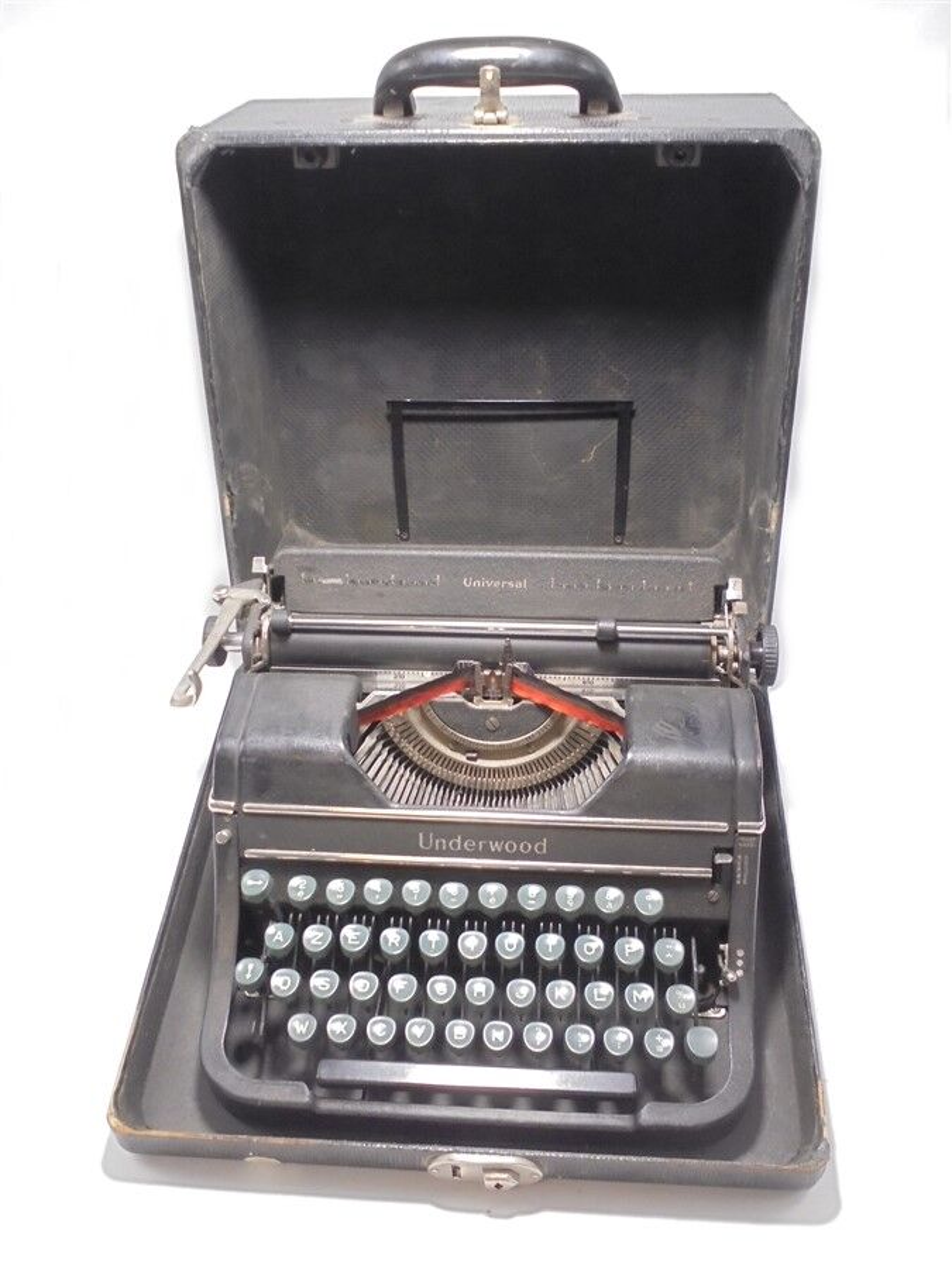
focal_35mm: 34
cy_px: 634
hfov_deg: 41.8
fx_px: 1247
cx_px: 476
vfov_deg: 54.0
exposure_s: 1/30
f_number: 4
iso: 320
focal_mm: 6.1
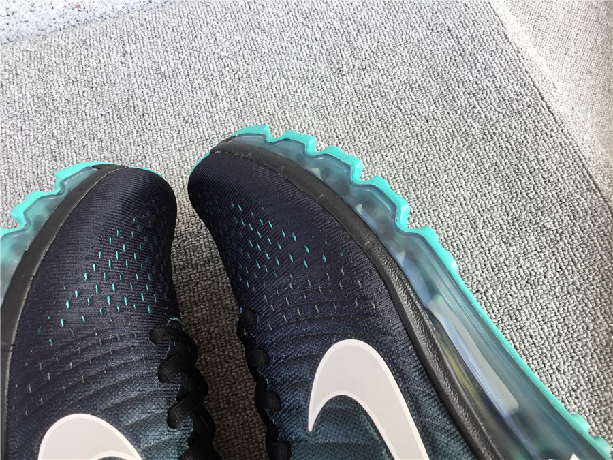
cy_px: 230
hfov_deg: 58.4
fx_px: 549
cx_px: 306
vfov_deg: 45.4
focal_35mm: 31
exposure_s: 1/100
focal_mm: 3.3
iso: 25
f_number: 2.4
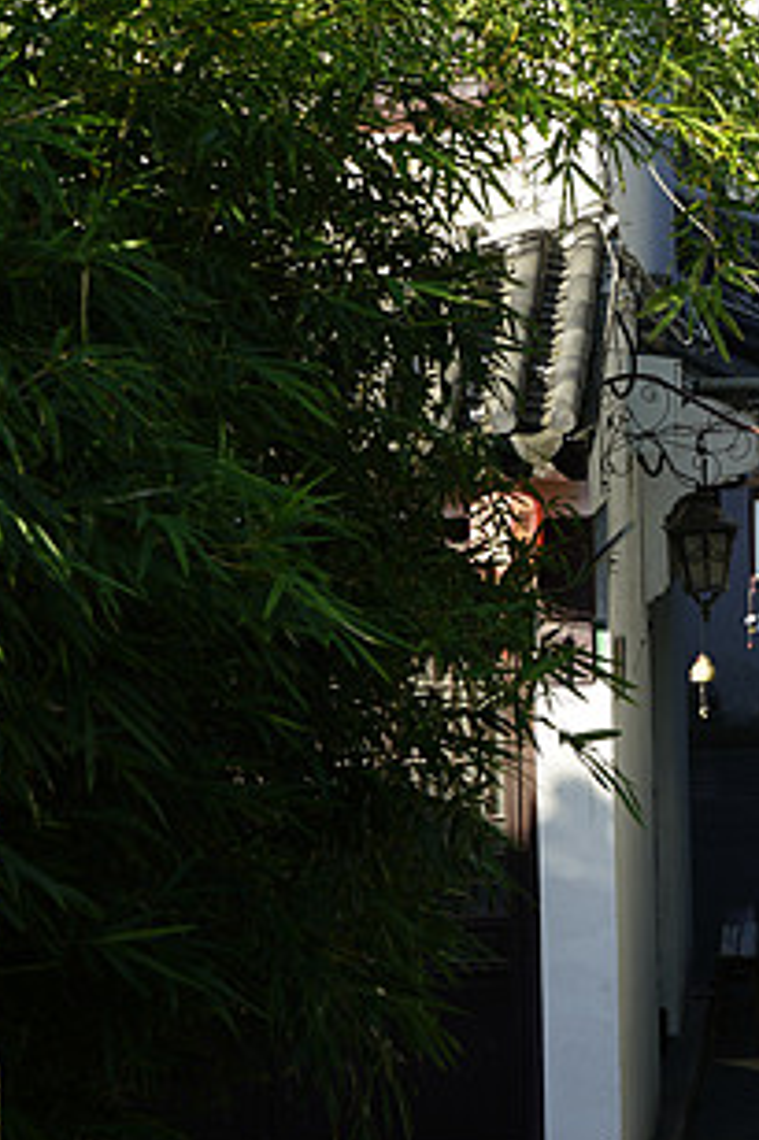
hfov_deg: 10.4
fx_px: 4116
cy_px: 415
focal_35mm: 130
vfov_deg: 15.8
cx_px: 933
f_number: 7.1
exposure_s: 1/100
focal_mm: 50
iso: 100
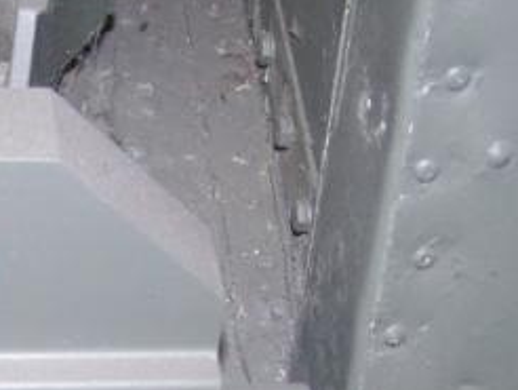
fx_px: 1483
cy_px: 387
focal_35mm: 99
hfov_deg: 19.3
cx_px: 13
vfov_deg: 14.7
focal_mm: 6.3
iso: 160
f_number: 2.8
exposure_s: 1/60
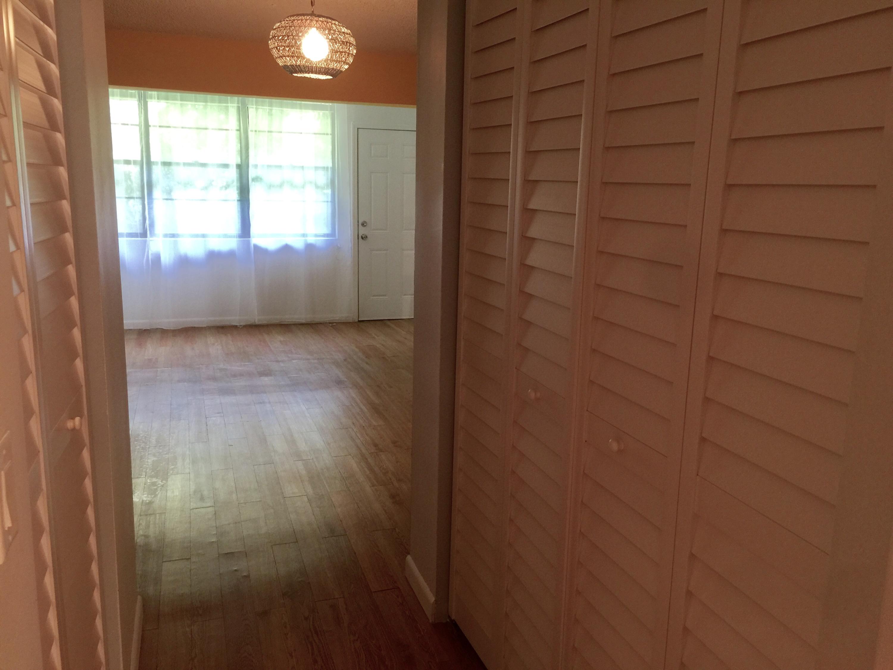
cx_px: 446
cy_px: 335
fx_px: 748
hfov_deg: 61.7
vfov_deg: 48.2
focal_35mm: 29
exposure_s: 1/15
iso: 50
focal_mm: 4.15
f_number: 2.2
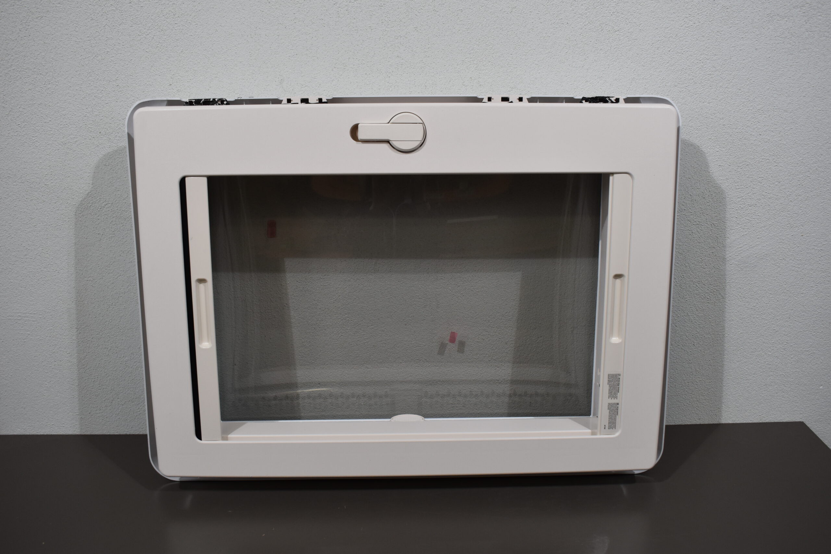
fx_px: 762
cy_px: 277
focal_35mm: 33
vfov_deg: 40.0
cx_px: 416
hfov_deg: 57.2
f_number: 5.6
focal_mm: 22
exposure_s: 1/125
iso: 360
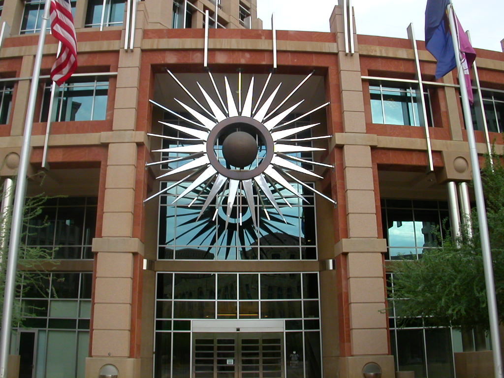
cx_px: 252
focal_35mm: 37
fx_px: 539
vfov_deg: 38.7
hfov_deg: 50.1
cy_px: 189
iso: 100
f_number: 4.5
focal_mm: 5.6
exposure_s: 1/218
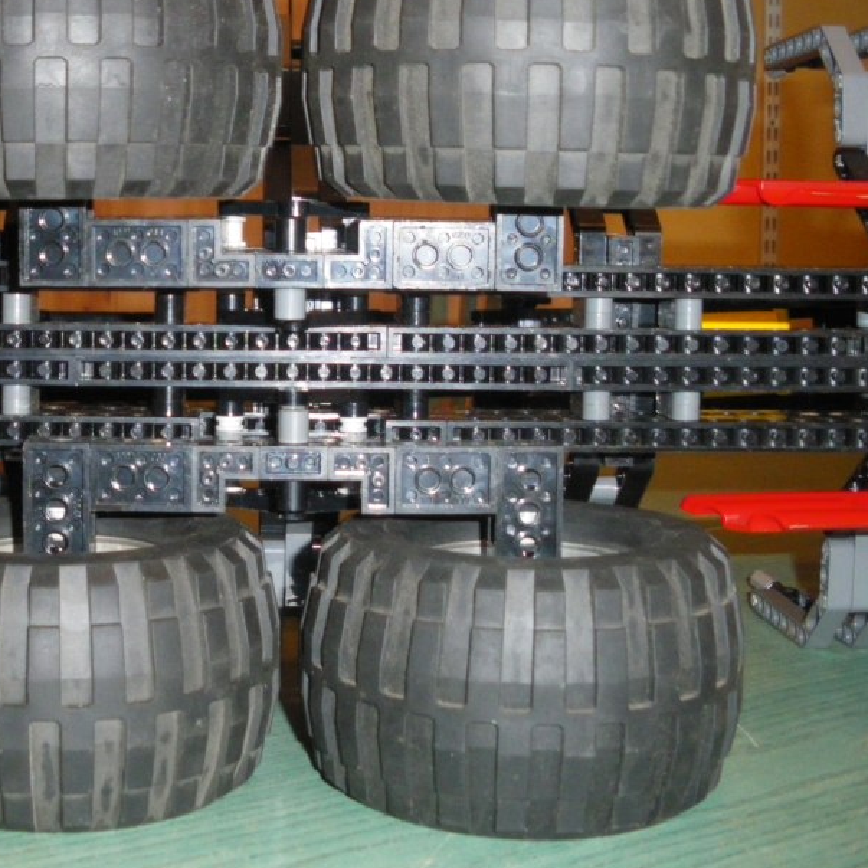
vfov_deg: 31.5
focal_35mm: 54
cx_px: 212
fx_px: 1532
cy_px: 325
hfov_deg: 31.1
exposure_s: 1/50
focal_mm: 6.3
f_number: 3.5
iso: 400
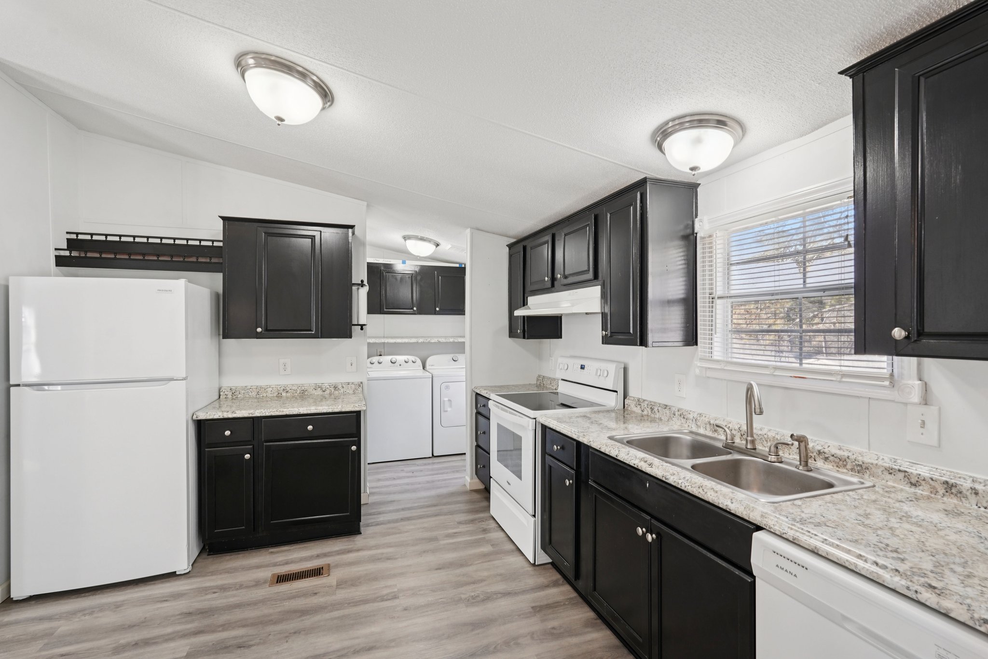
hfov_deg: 96.7
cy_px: 330
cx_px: 494
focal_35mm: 16
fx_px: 439
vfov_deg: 73.7
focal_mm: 16
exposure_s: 1/30
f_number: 8
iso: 800
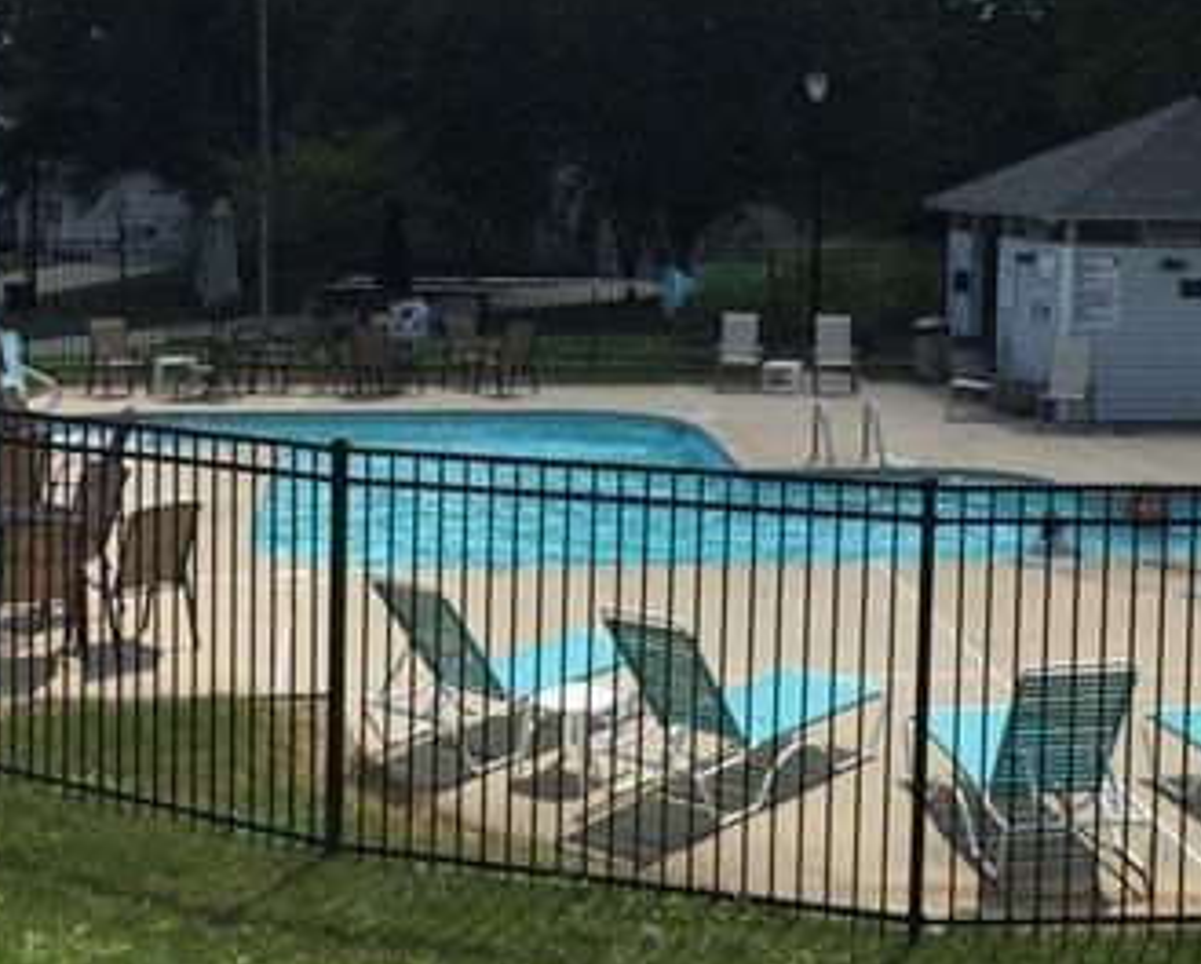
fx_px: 1957
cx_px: 705
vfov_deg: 27.3
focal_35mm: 55
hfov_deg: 34.0
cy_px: 248
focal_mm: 4.15
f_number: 2.2
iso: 32
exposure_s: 1/2475
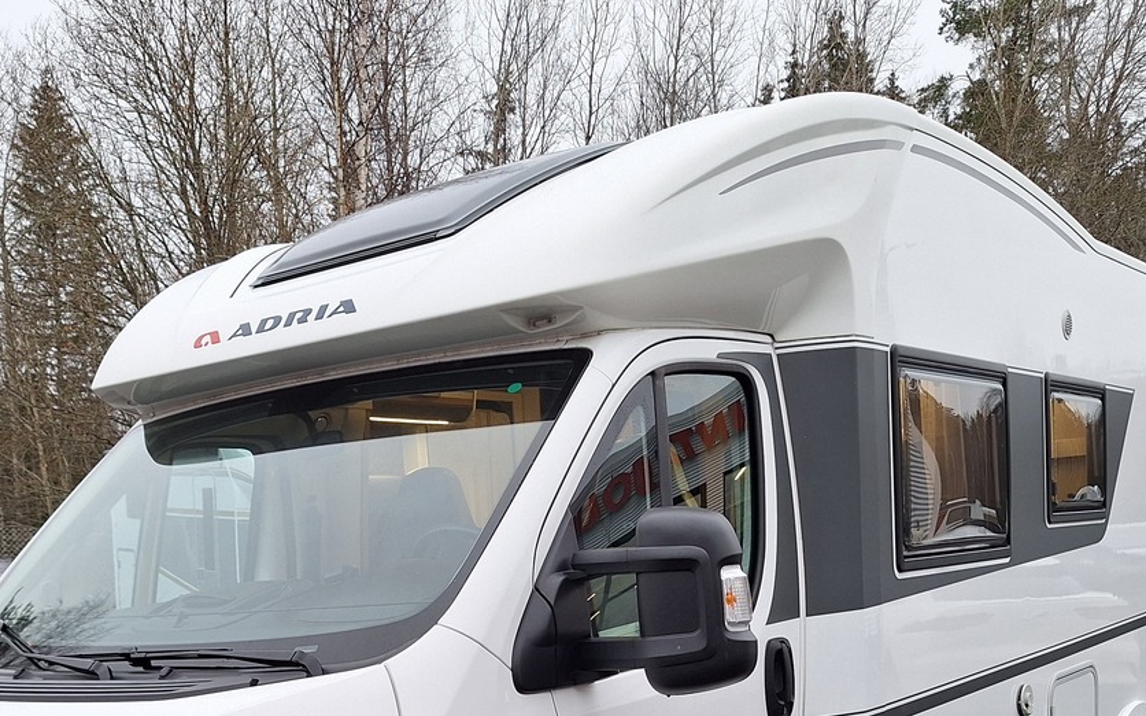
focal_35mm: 42
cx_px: 532
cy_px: 720
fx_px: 1311
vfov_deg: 28.6
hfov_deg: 47.2
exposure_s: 1/100
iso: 50
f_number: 1.8
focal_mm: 5.54
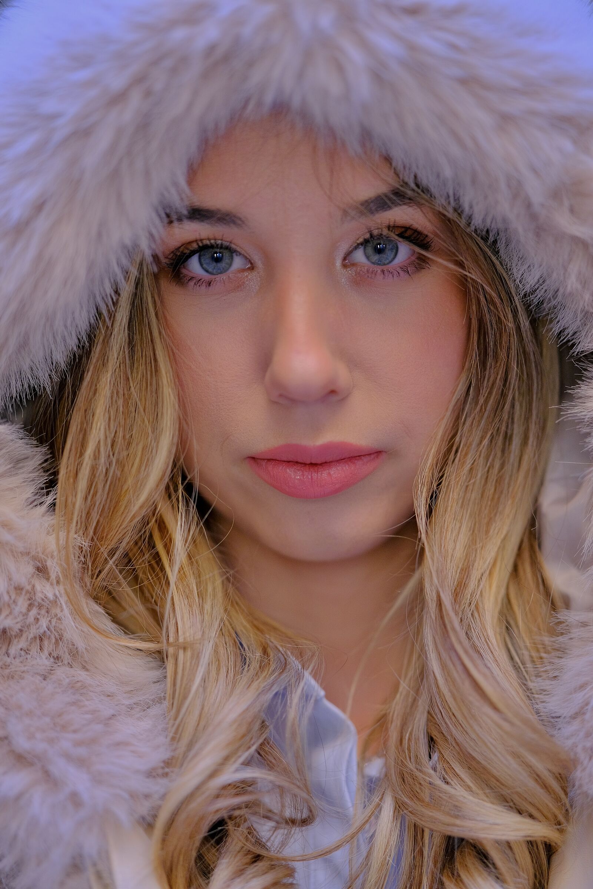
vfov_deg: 18.1
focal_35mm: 113
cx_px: 296
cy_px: 444
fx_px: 2792
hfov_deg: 12.1
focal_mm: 75
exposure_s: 1/680
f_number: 1.2
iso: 640
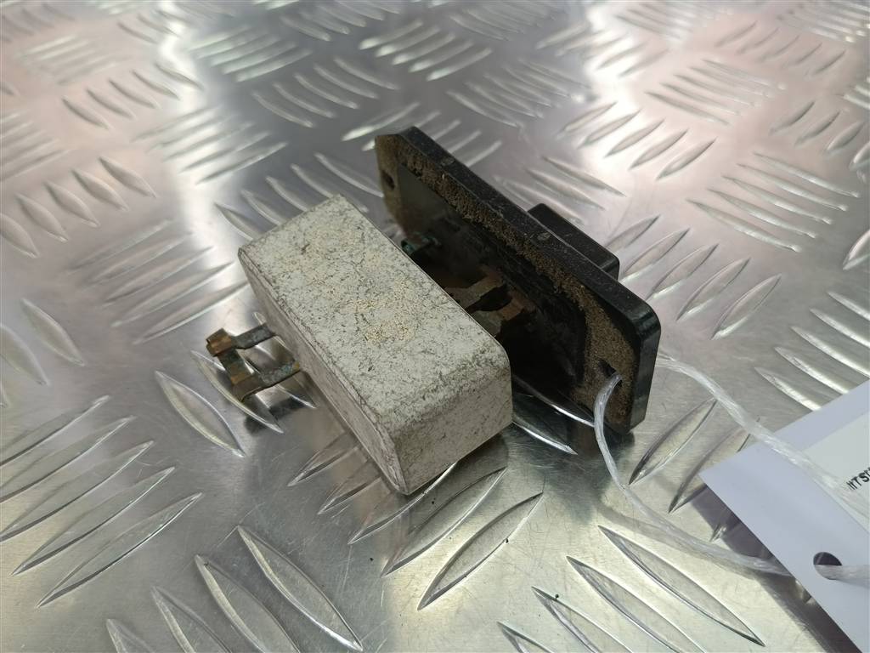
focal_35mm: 27
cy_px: 326
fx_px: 679
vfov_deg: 51.4
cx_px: 435
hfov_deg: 65.3
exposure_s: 1/100
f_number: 1.6
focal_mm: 4.11
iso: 150
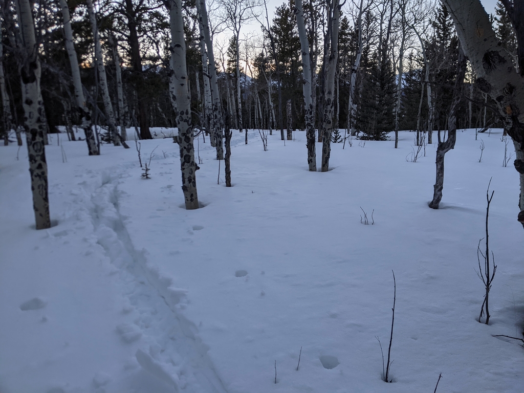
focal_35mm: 27
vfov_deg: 51.4
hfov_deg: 65.3
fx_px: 409
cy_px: 196
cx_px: 262
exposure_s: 1/145
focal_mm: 4.44
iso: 47
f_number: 1.8
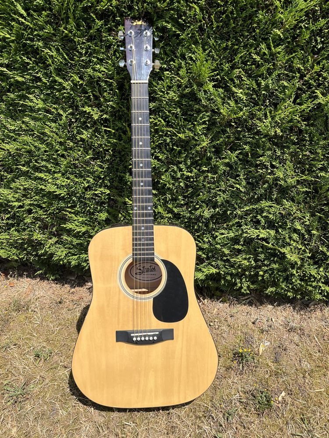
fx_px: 329
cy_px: 219
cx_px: 164
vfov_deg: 67.3
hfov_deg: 53.1
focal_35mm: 26
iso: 50
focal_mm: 5.1
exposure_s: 1/2571
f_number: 1.6
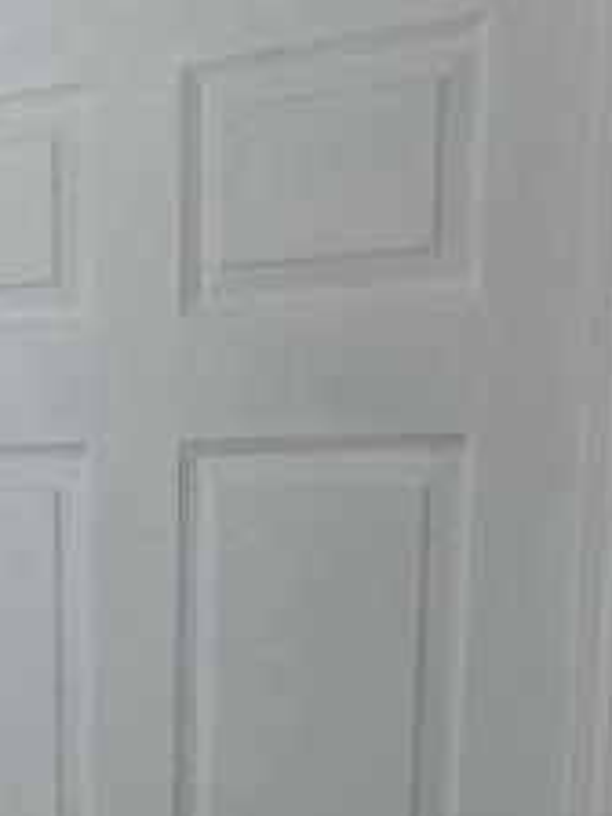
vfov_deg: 20.7
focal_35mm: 89
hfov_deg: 16.2
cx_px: -7
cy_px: 958
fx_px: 2098
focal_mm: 5.96
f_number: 1.6
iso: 50
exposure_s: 1/341
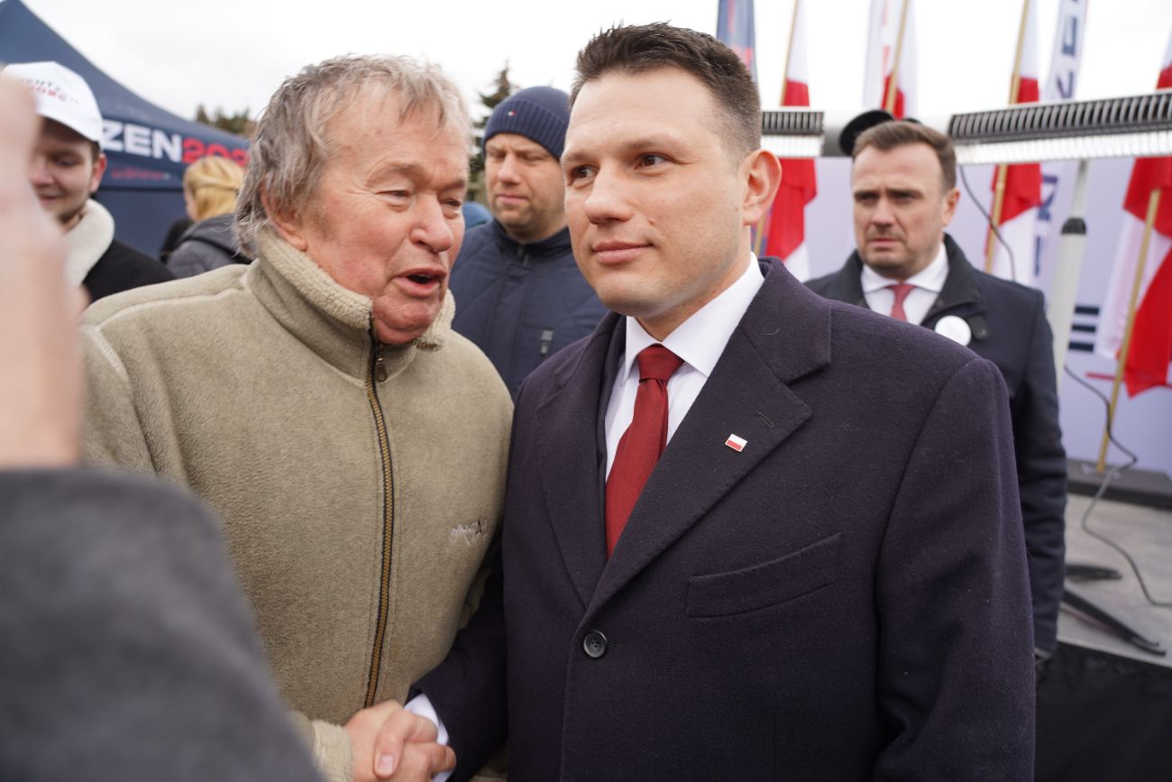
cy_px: 391
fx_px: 781
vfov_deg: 53.1
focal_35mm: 24
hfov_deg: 73.7
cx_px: 586
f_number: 4
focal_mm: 24
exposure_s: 1/100
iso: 100
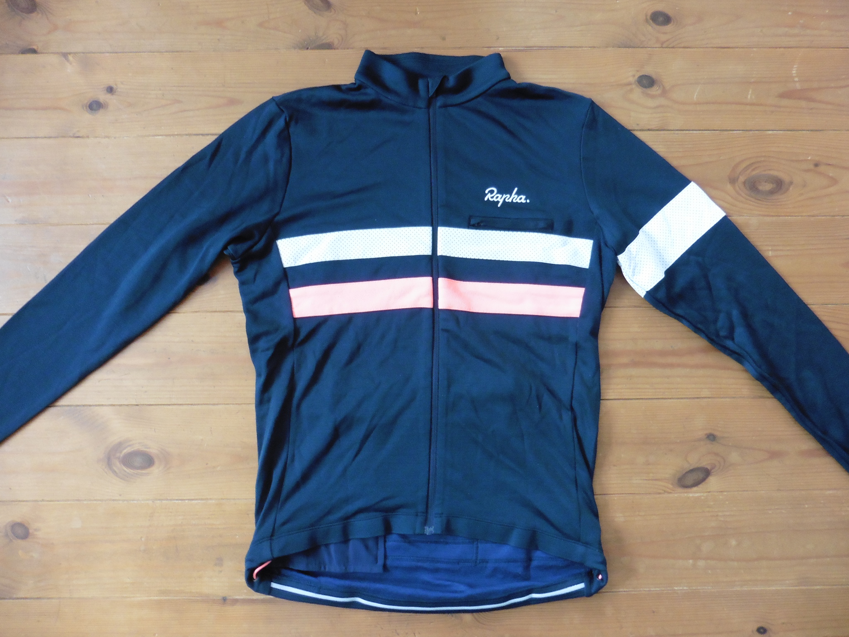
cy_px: 318
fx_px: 589
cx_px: 424
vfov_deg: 56.8
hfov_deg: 71.6
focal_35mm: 24
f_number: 3.3
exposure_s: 1/20
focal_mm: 4.3
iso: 400
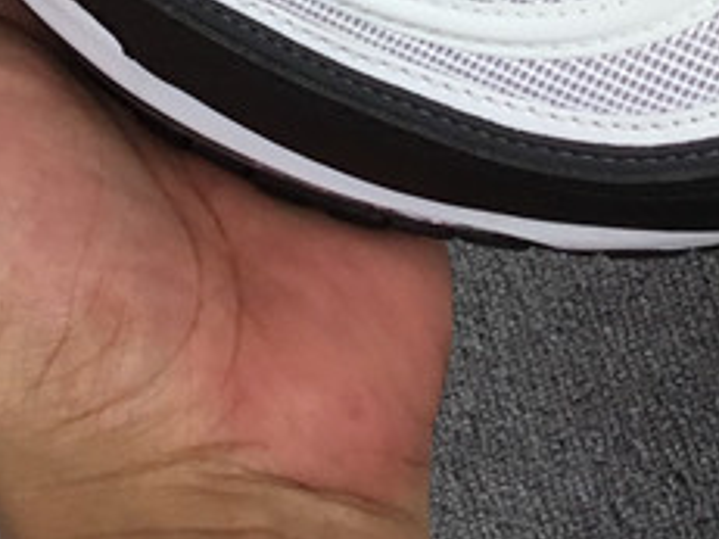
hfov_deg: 16.1
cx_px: 81
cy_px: -447
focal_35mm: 121
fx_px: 2512
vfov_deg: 11.3
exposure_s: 1/815
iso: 25
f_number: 2.4
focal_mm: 3.3
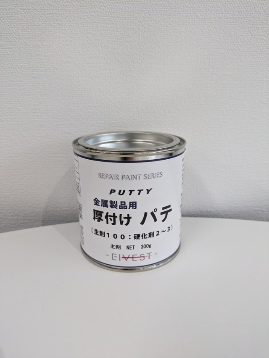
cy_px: 179
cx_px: 134
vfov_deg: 69.4
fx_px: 259
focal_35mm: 25
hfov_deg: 54.9
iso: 135
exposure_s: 1/120
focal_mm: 5.43
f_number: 1.89
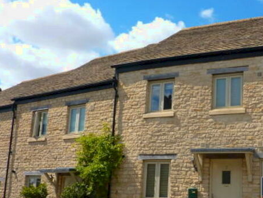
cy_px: 140
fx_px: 327
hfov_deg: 42.4
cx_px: 199
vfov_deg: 33.2
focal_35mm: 43
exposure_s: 1/500
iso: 100
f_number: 5
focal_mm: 4.1
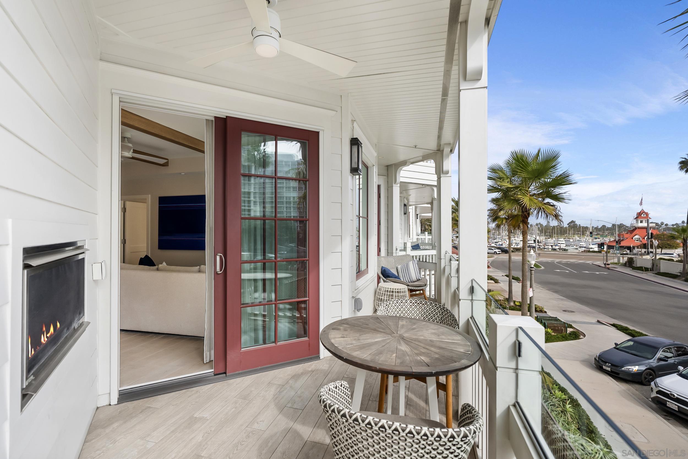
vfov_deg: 73.8
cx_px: 344
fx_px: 306
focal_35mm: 16
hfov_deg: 96.7
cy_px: 230
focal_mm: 16
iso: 500
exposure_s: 1/1250
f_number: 4
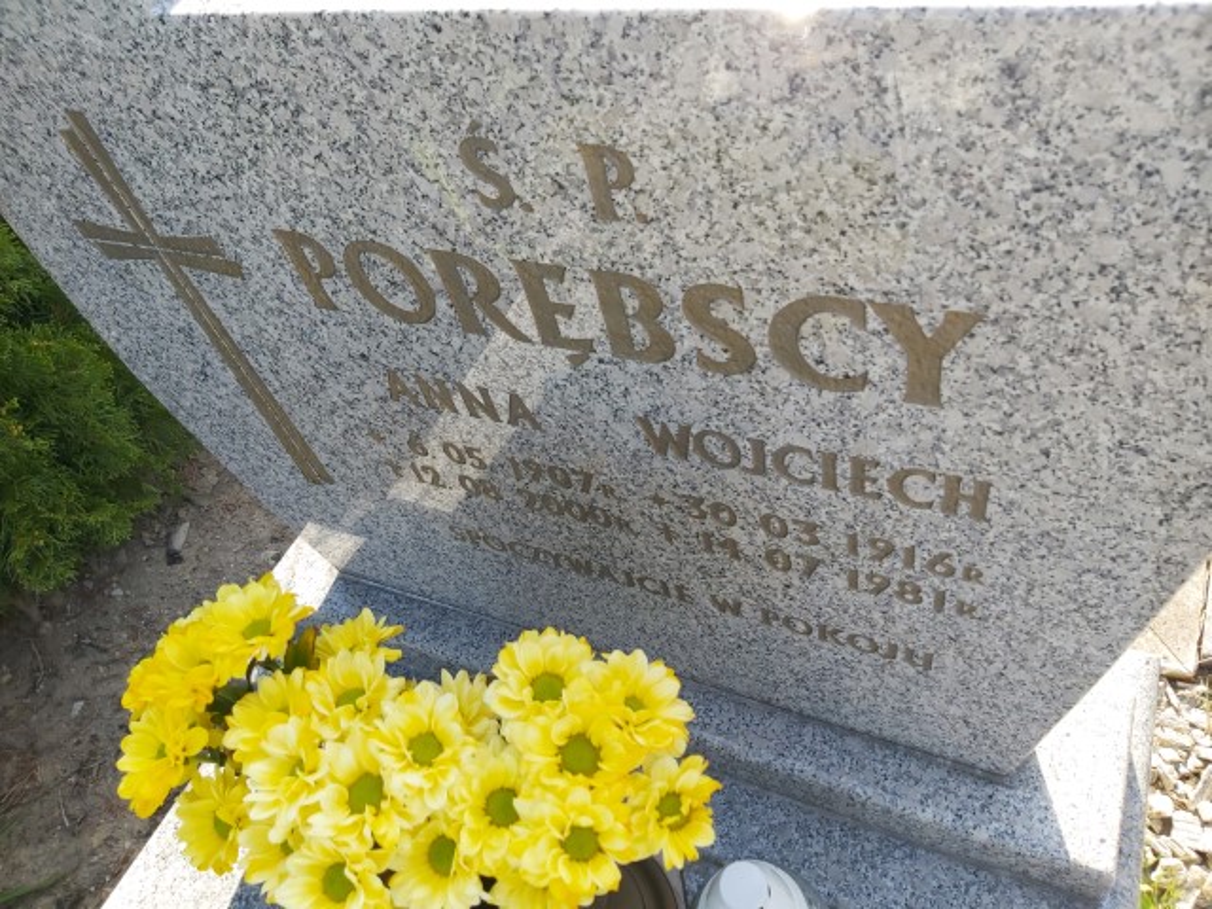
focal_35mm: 26
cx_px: 606
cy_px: 454
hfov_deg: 67.3
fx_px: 910
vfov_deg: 53.1
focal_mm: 3.92
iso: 64
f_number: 1.7
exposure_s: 1/440
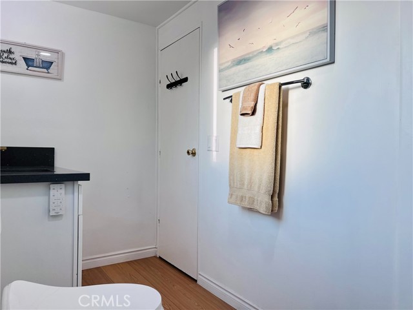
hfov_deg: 67.3
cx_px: 206
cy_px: 155
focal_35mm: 26
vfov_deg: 53.1
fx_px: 310
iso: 40
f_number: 1.5
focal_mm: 5.7
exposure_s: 1/264
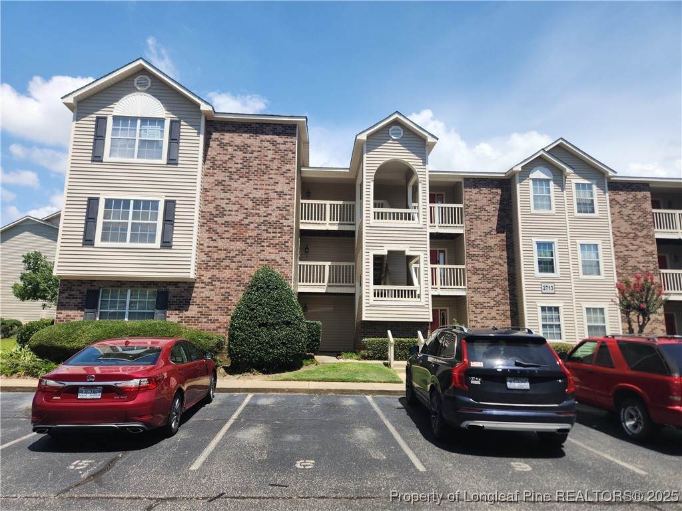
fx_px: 453
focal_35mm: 23
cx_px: 341
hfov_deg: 73.9
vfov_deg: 58.9
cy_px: 256
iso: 20
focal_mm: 5.4
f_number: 1.8
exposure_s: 1/1465
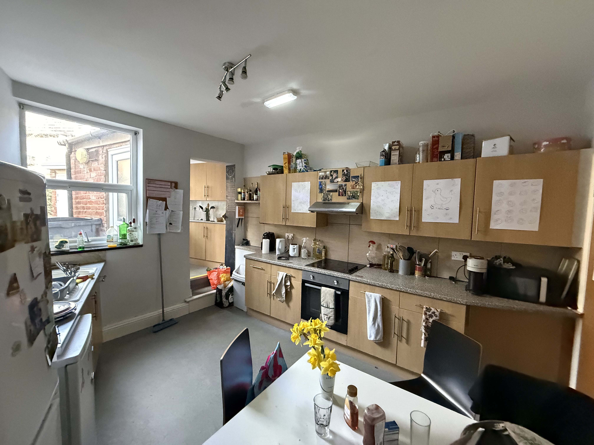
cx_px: 297
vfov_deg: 85.7
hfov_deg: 102.1
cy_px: 222
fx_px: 240
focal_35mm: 14
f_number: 2.2
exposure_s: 1/60
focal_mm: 2.22
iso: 800
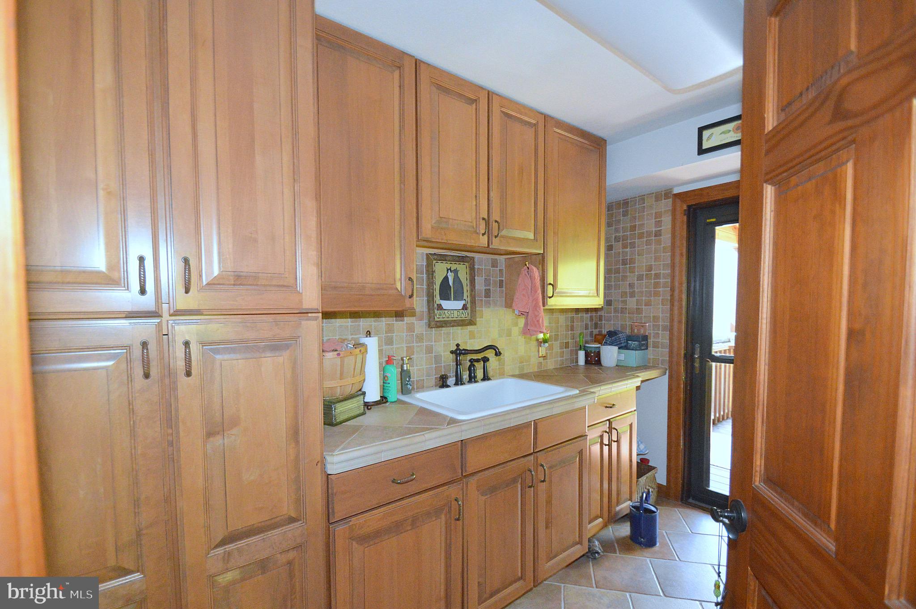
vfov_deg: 77.2
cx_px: 458
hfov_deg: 100.4
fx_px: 381
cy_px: 304
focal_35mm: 15
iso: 2500
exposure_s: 1/60
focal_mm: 10
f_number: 3.5
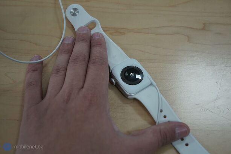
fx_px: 353
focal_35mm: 55
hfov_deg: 36.3
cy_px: 77
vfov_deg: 24.6
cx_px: 116
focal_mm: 55
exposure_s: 1/320
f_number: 5.6
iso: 5000
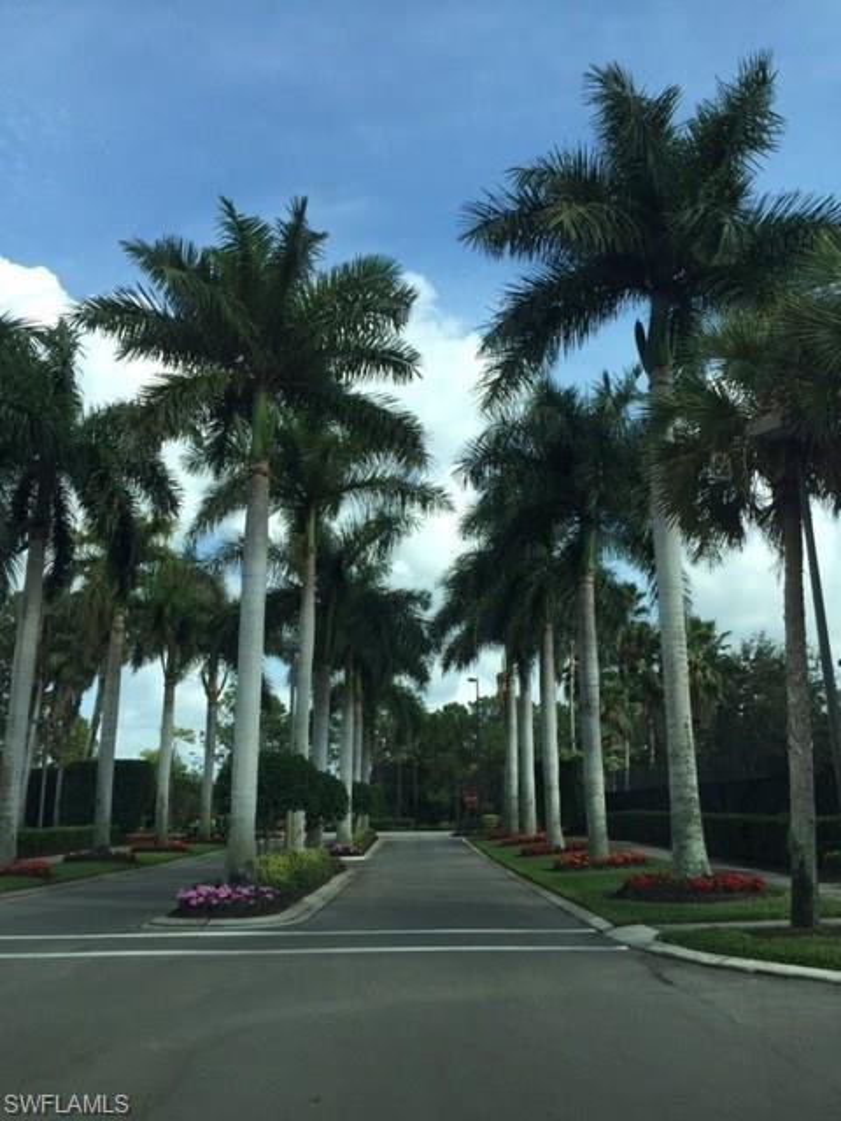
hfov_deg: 48.2
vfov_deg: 61.7
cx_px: 420
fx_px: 939
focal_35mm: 29
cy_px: 560
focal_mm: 4.15
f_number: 2.2
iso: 32
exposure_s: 1/1041
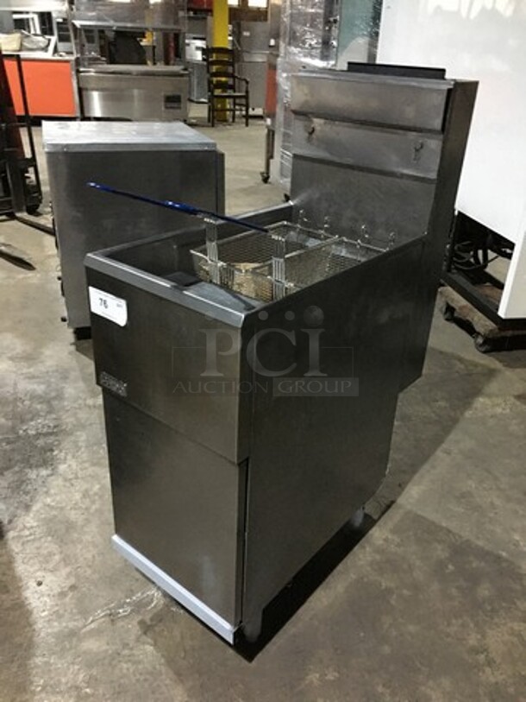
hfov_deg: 48.2
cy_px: 351
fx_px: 587
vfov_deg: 61.7
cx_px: 263
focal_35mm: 29
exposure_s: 1/4
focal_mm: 4.15
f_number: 2.2
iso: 80
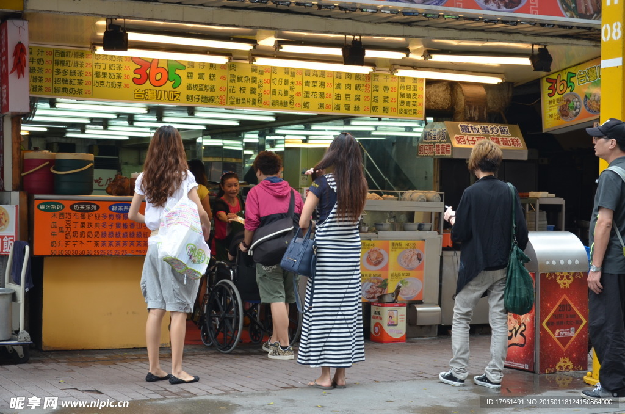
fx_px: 1039
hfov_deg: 33.5
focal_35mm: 60
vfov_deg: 22.5
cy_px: 207
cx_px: 312
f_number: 5.6
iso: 250
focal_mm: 40
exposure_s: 1/125
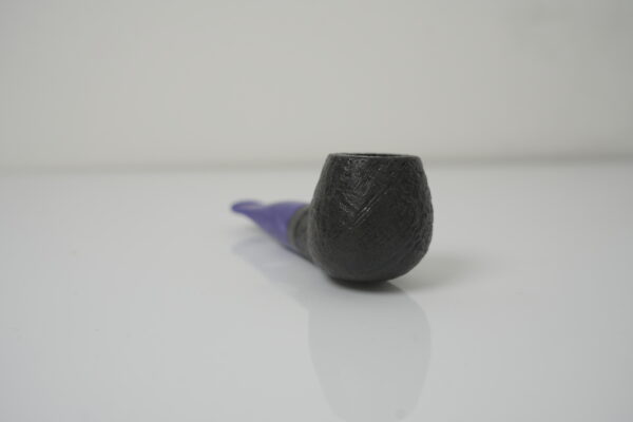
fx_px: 826
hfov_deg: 41.9
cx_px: 316
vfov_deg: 28.6
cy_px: 211
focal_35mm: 47
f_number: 5.6
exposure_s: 1/125
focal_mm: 47
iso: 500
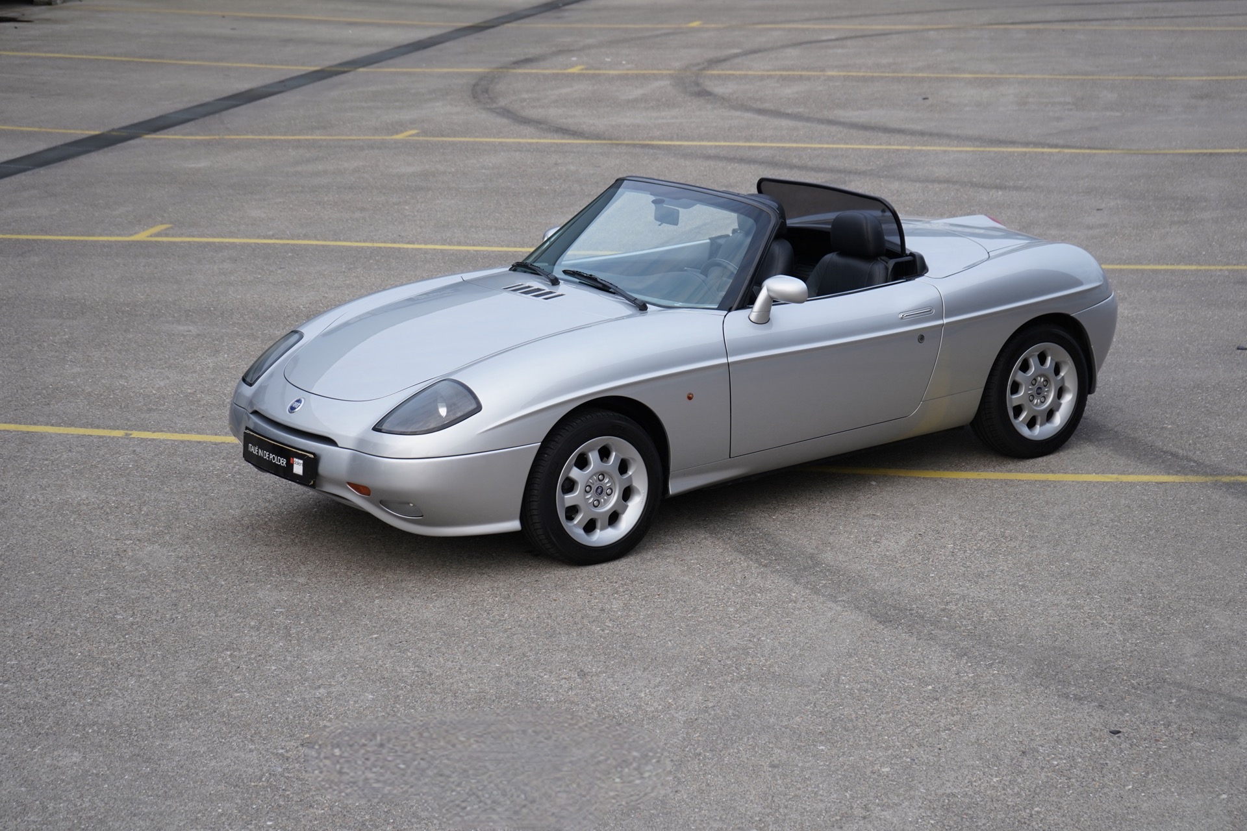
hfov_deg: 28.8
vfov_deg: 19.5
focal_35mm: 70
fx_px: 2425
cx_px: 624
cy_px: 416
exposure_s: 1/80
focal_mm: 70
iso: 400
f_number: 6.3
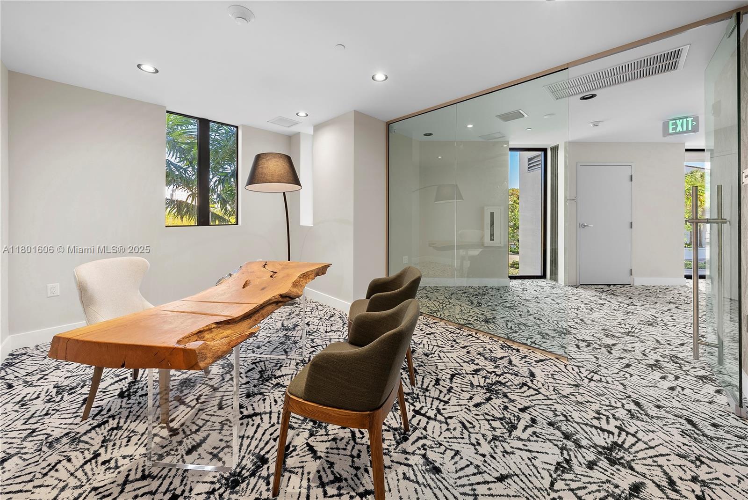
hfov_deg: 112.6
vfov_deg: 90.1
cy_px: 250
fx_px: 249
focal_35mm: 12
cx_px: 374
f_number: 8
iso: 250
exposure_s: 1/2
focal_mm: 12
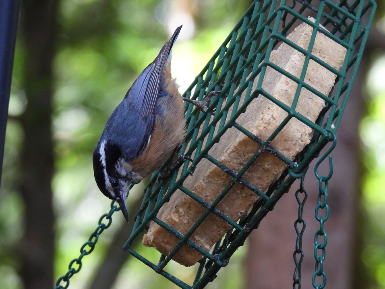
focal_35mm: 509
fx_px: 5661
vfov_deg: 2.9
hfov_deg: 3.9
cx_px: 156
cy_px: 154
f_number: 5
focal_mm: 67.8
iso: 400
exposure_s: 1/60
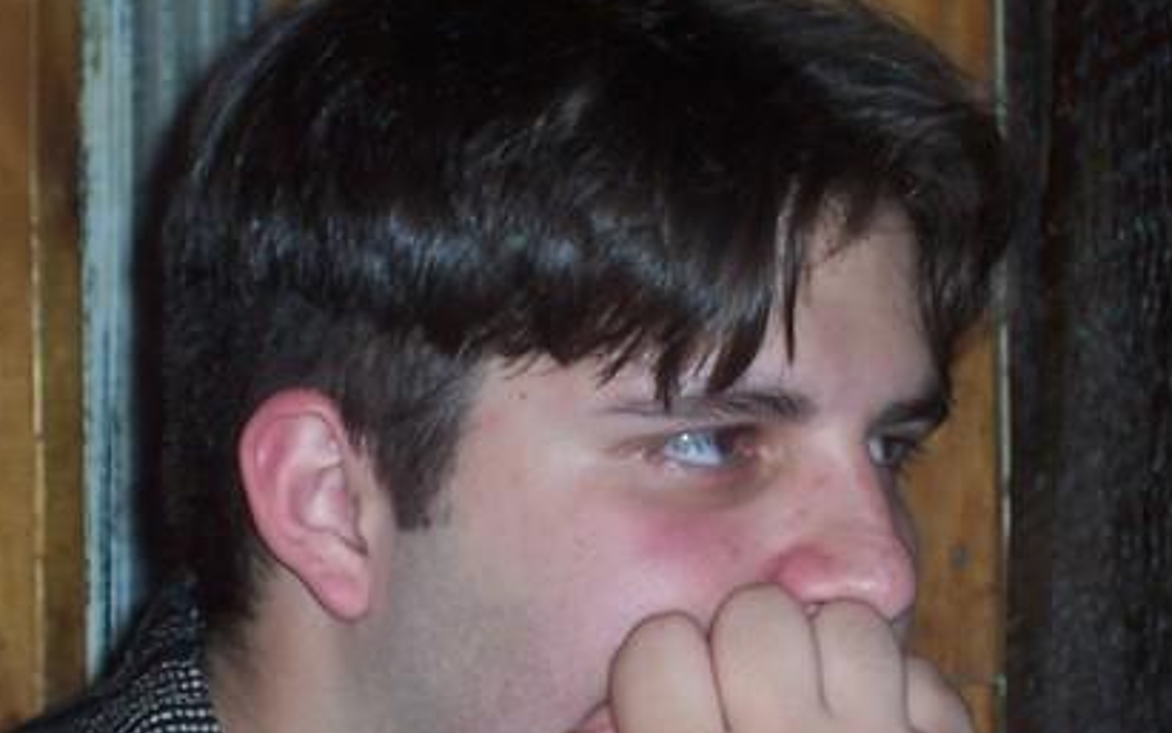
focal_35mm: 147
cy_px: 582
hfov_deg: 14.2
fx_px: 4696
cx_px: 528
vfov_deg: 8.9
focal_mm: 13.5
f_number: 4.1
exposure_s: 1/90
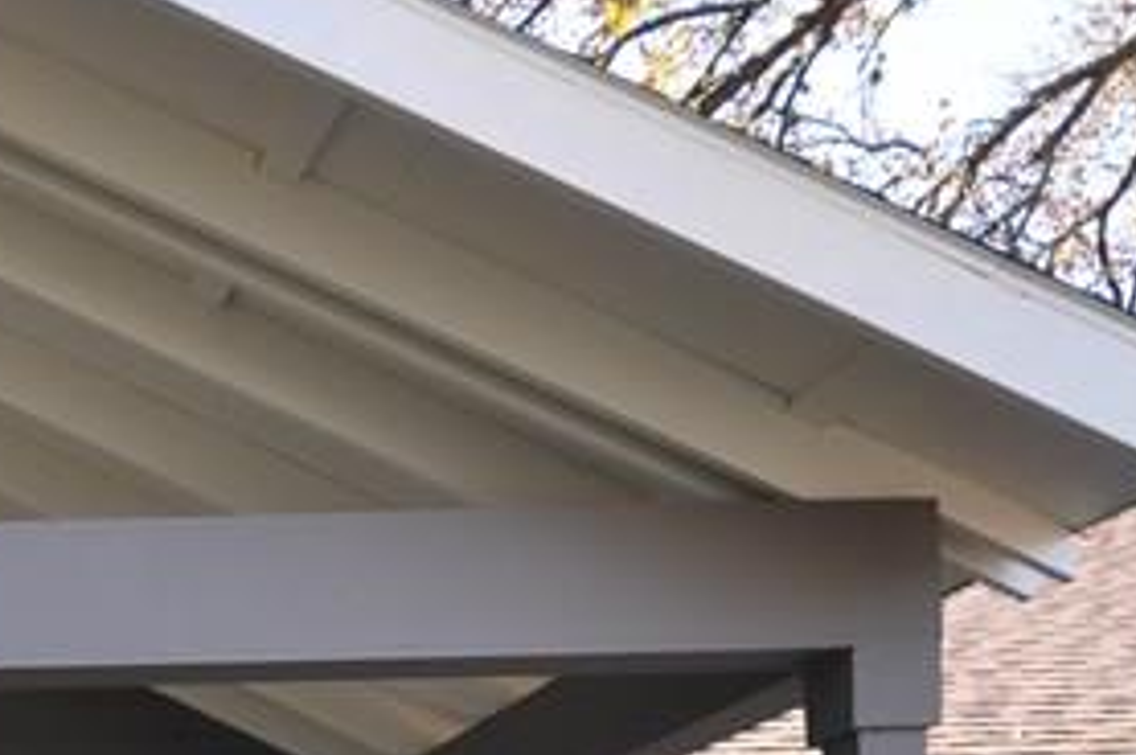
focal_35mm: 59
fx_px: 1860
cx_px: -390
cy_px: 1141
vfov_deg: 19.8
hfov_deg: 27.5
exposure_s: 1/160
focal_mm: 10
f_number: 3.5
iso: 200
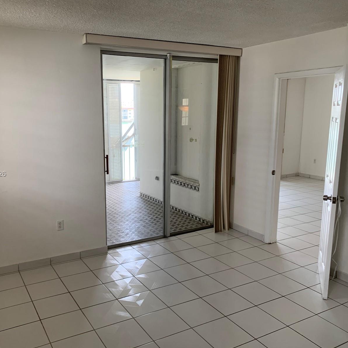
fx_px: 353
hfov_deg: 52.4
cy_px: 174
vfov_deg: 52.5
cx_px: 149
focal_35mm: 31
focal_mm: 4.25
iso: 64
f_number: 1.8
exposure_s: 1/121
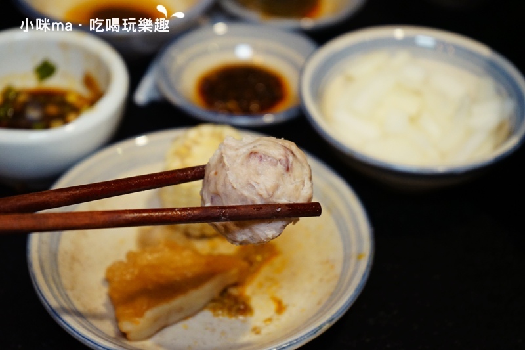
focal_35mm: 70
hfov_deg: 28.8
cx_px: 262
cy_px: 175
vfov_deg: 19.4
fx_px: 1021
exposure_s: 1/80
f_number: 5.6
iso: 3200
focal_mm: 70
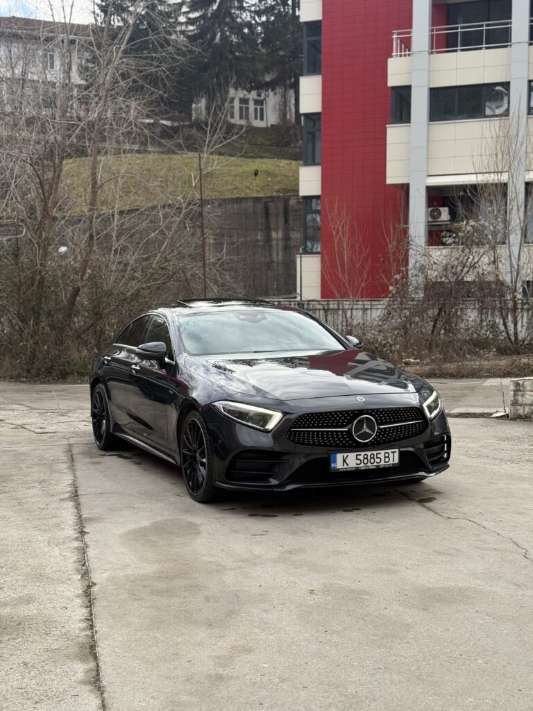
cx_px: 266
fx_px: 985
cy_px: 356
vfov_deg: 39.7
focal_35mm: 48
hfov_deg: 30.3
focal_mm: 6.76
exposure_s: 1/1185
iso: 100
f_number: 1.78
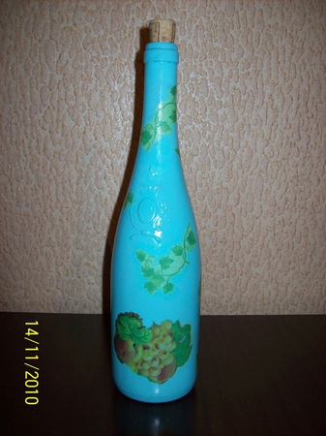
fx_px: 452
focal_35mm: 36
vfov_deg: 51.4
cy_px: 218
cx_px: 163
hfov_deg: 39.6
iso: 80
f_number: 2.7
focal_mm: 6
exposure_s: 1/64
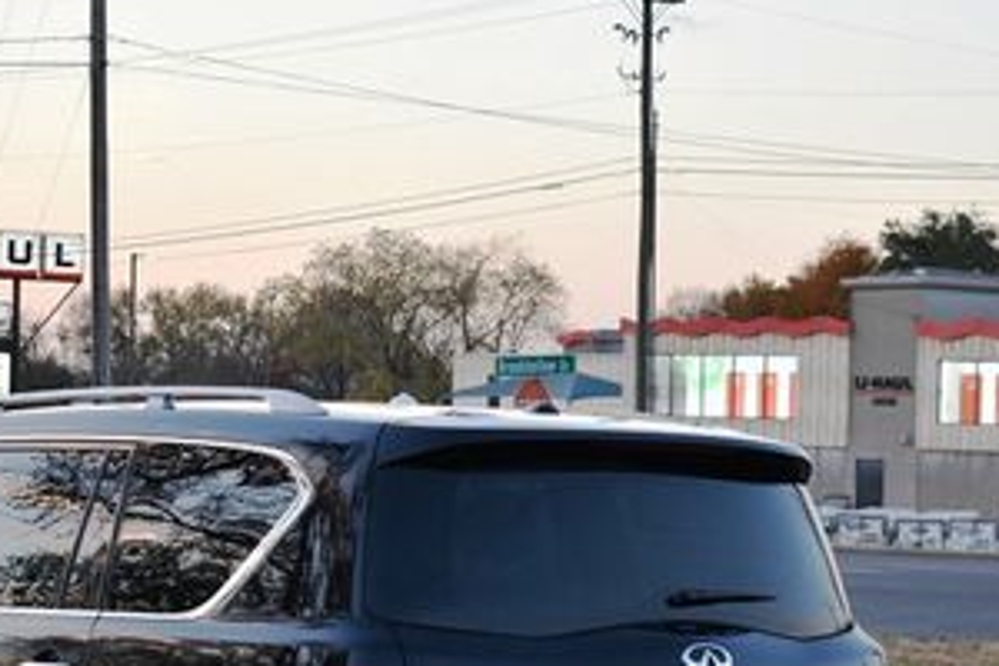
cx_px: 536
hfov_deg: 18.2
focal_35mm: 112
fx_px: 3110
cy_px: 514
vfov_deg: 12.2
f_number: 4.5
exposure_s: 1/200
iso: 800
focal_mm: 35
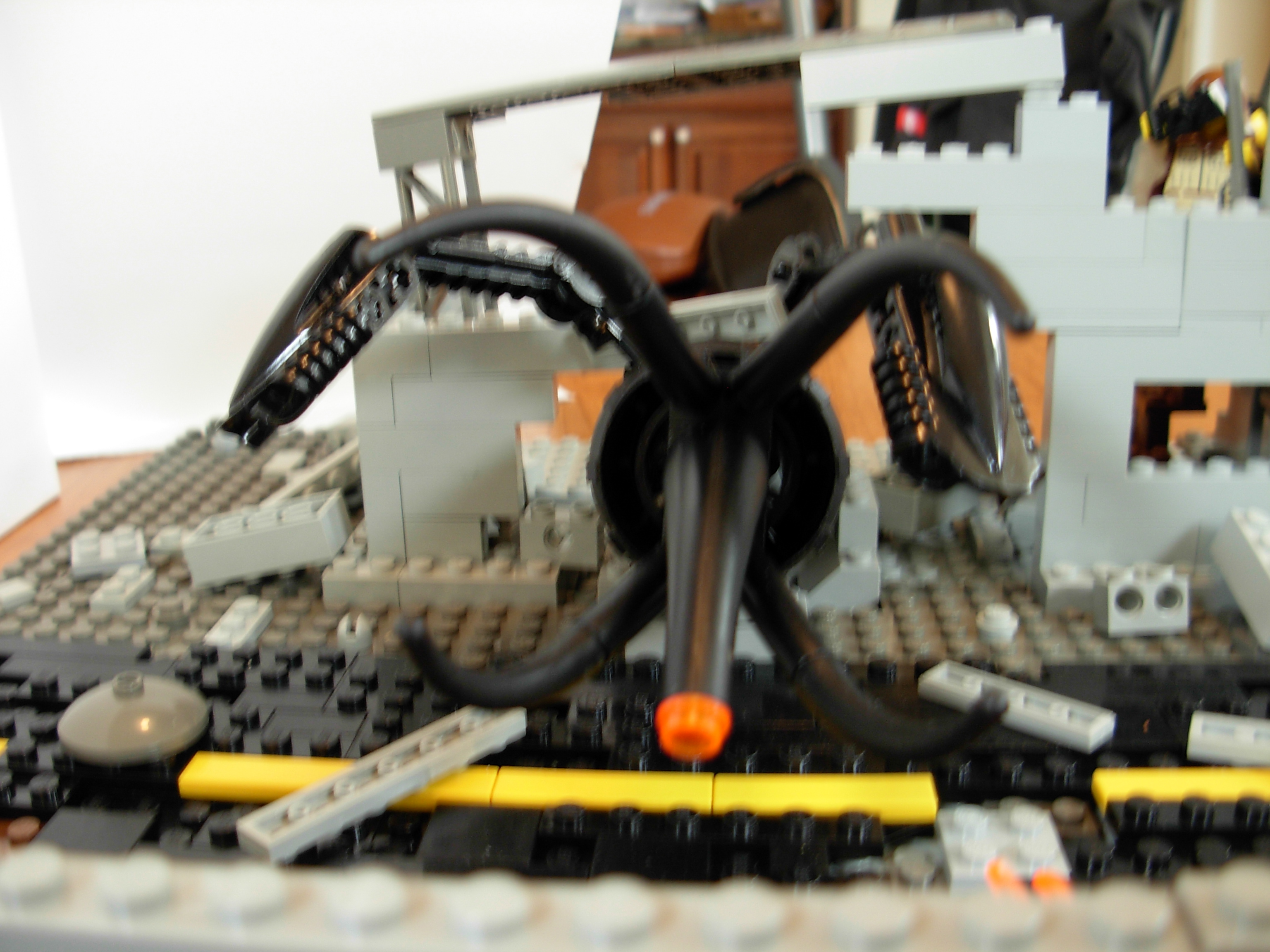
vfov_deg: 37.7
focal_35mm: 38
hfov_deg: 49.0
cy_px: 476
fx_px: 1394
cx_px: 635
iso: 79
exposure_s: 1/7.5
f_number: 2.9
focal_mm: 6.3
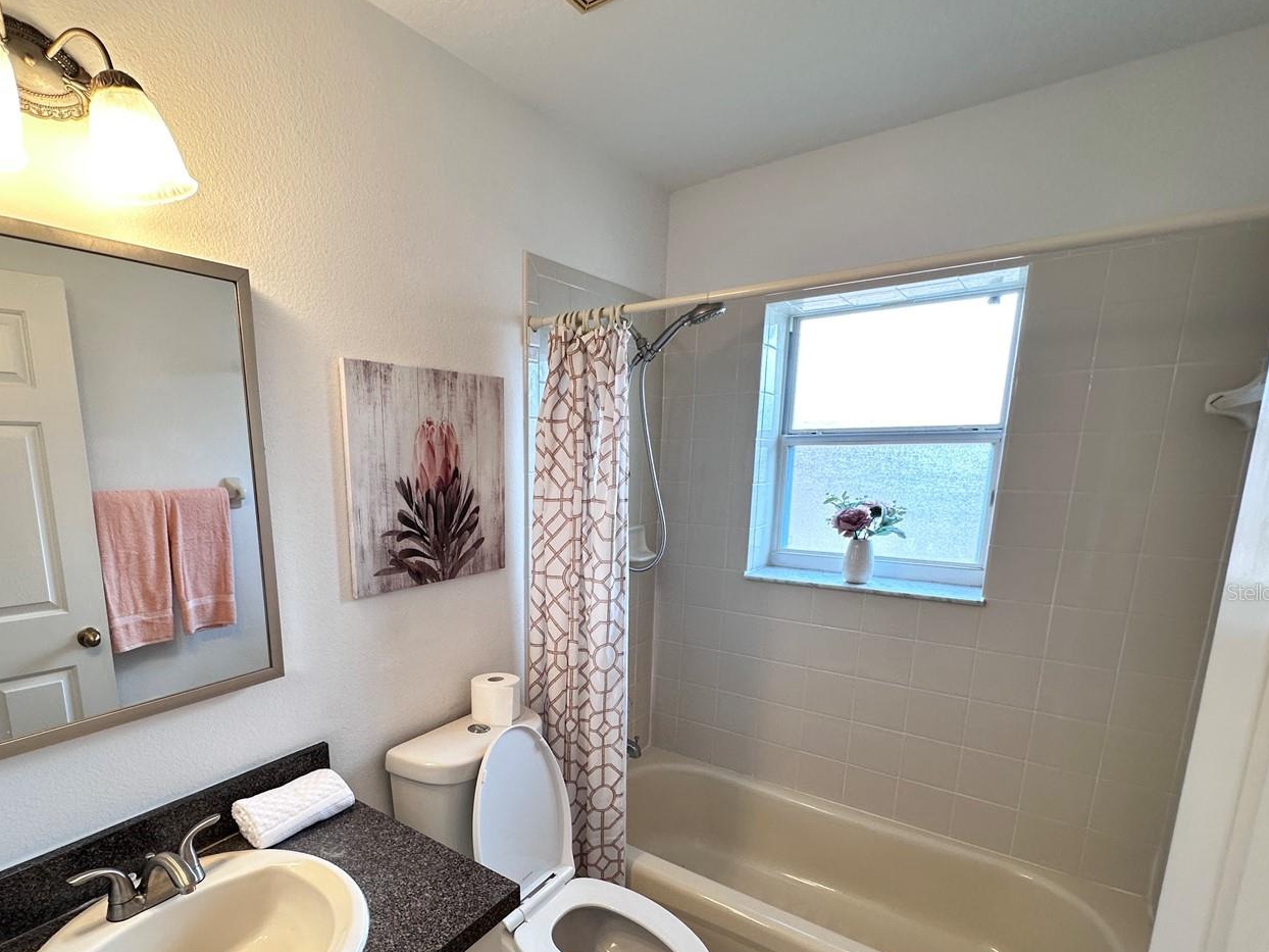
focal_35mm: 18
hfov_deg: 86.6
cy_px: 592
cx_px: 507
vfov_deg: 70.5
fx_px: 660
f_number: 2.2
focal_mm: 2.22
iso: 160
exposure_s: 1/120
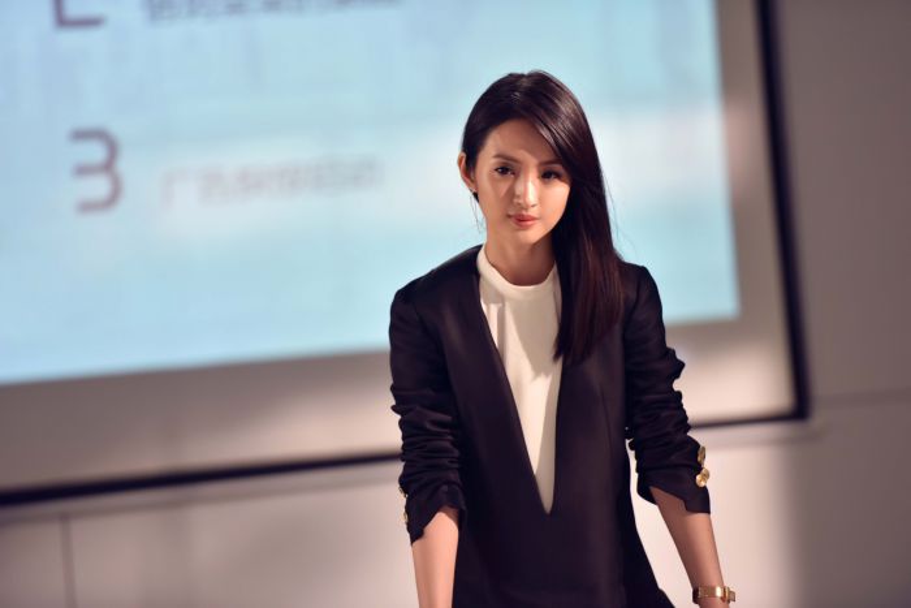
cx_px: 456
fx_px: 5062
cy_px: 304
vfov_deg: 6.9
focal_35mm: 200
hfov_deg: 10.3
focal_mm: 200
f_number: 2.8
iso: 1000
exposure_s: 1/200
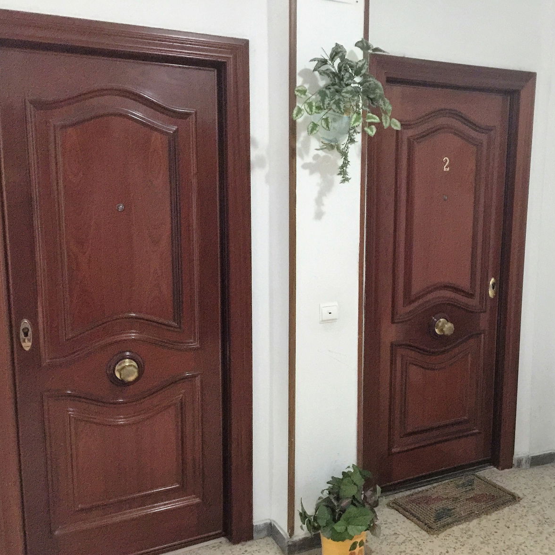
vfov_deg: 47.2
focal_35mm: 35
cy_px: 280
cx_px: 348
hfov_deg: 46.8
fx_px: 635
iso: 200
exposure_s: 1/8
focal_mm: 4.15
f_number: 2.2
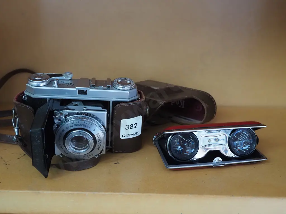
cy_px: 107
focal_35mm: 40
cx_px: 143
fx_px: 330
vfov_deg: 36.0
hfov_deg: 46.8
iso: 3200
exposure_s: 1/50
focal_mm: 20
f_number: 5.6
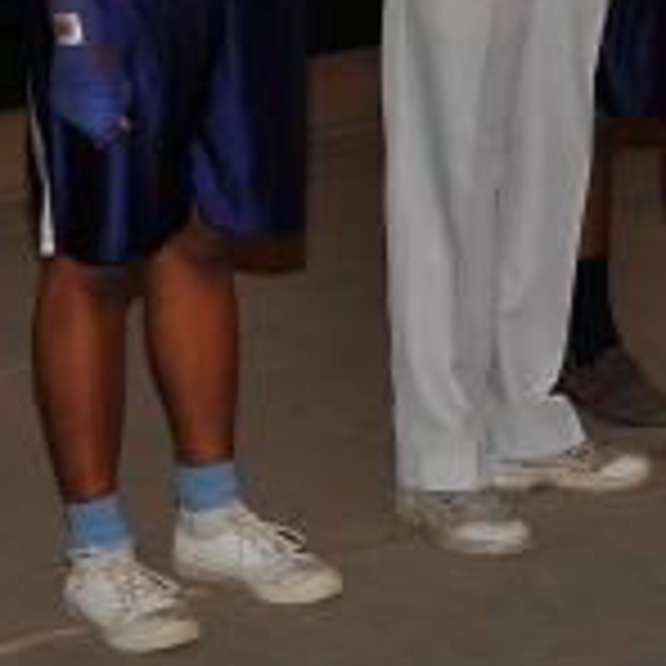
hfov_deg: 10.6
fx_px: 3592
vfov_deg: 10.4
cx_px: 396
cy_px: -212
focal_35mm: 165
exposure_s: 1/90
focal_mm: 32
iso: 200
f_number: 5.6
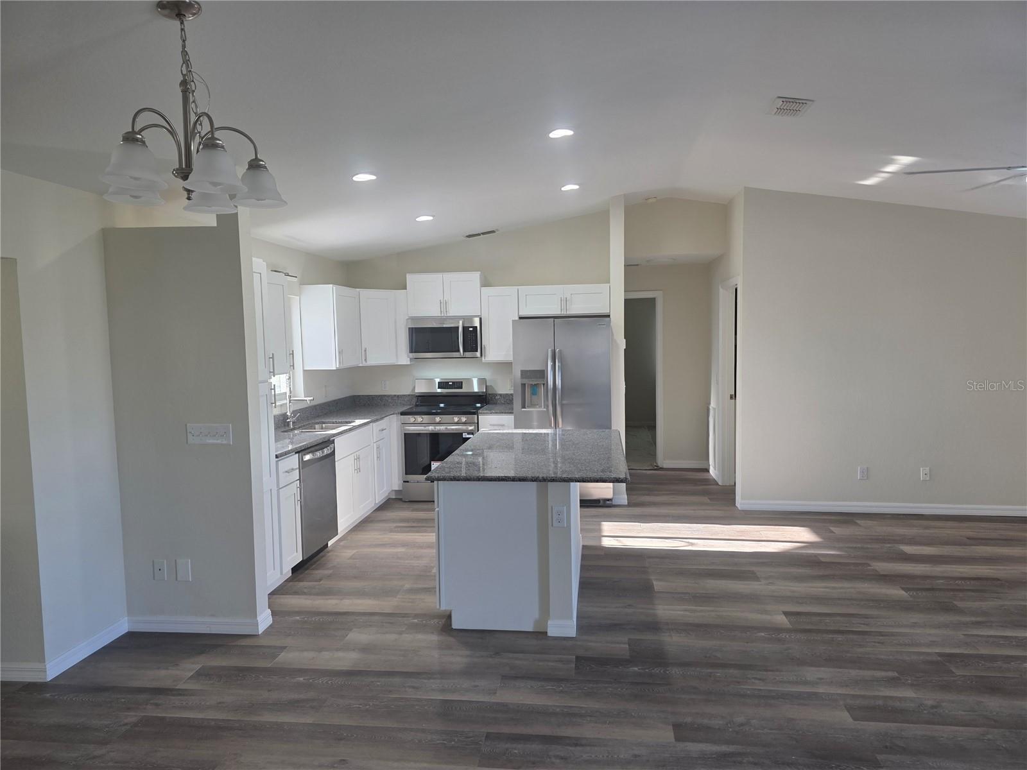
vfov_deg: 58.9
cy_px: 385
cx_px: 514
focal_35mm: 23
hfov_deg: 73.9
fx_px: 682
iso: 80
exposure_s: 1/120
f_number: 1.7
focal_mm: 6.3
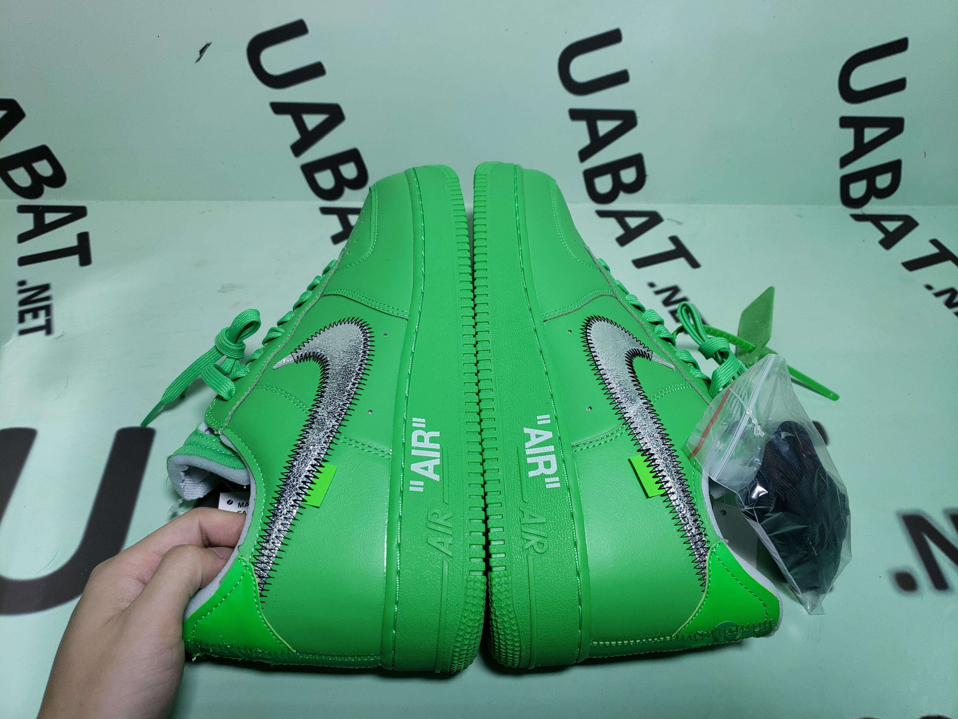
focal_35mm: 26
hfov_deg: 67.3
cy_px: 360
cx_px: 479
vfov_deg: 53.1
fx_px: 720
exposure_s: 1/487
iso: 50
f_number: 1.5
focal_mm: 4.3
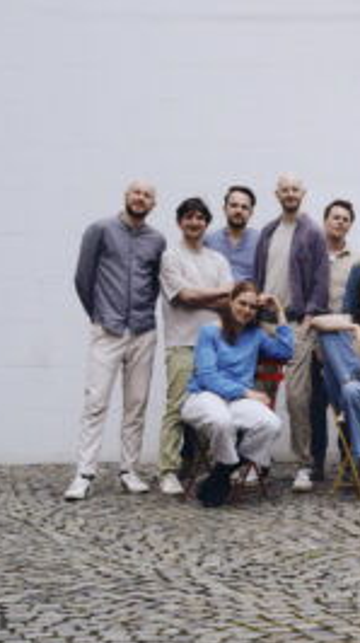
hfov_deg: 12.7
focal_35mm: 93
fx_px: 1583
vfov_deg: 22.9
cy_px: 324
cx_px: 420
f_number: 22
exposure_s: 1/200
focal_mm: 80
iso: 3200
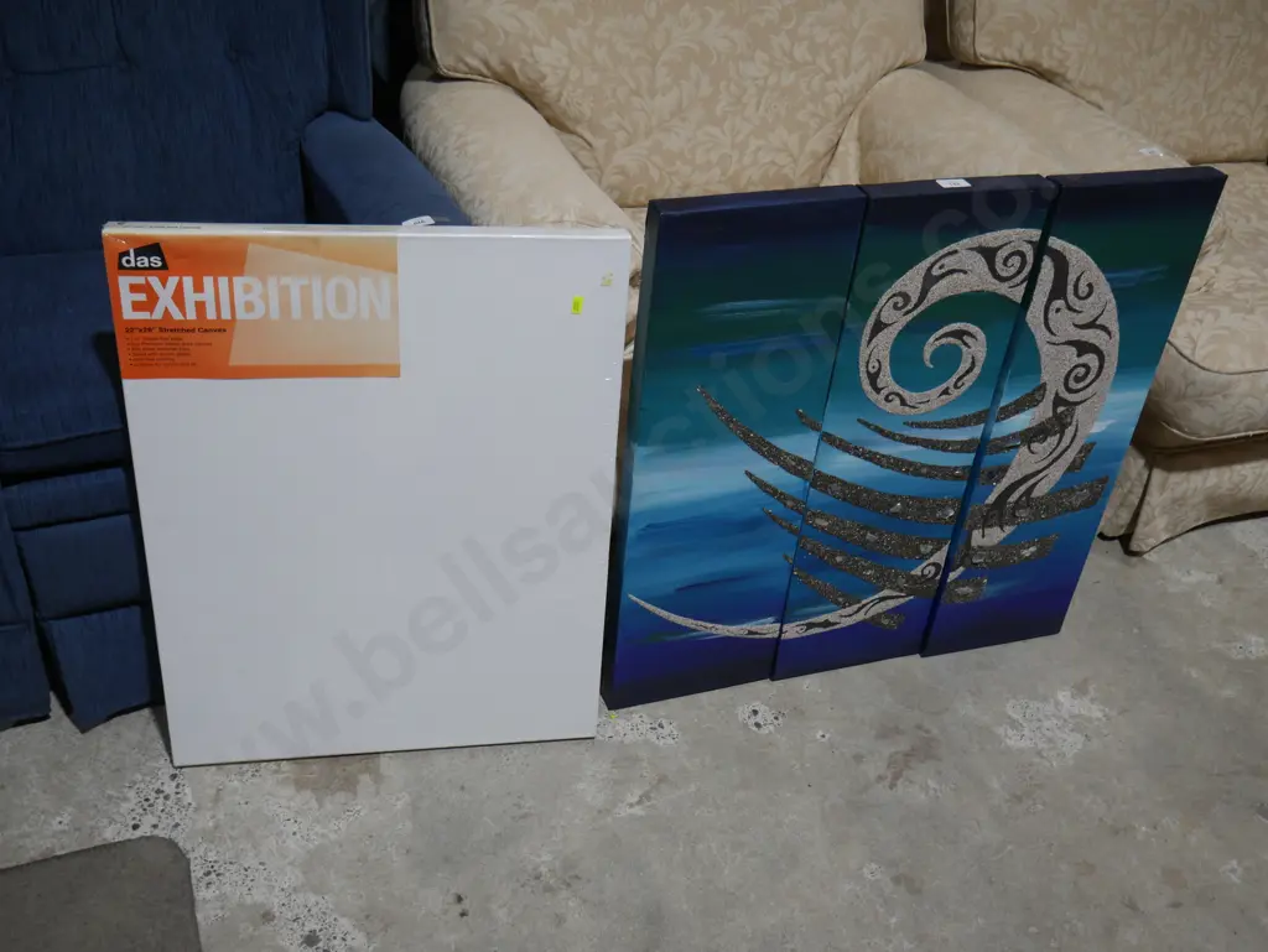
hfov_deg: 56.8
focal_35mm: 32
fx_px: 1173
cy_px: 476
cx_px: 634
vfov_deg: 44.2
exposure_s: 1/100
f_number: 3.6
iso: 200
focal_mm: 16
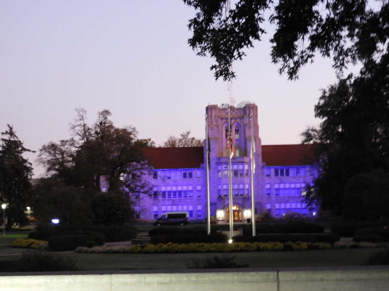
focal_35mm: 70
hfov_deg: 27.8
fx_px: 787
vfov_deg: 21.0
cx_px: 194
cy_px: 146
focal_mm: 12.5
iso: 800
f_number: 4.5
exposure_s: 1/8
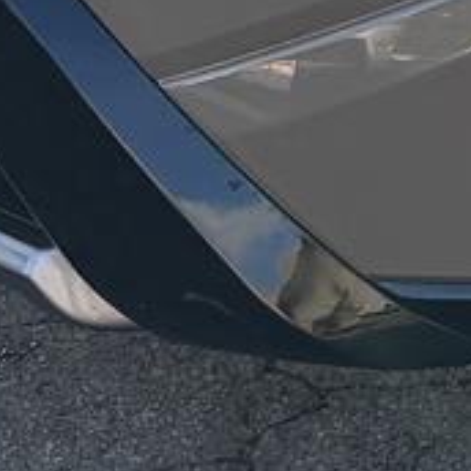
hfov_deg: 7.4
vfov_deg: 7.9
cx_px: 1276
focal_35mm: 214
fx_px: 3294
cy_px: -400
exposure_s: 1/758
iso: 50
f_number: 1.6
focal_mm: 5.96
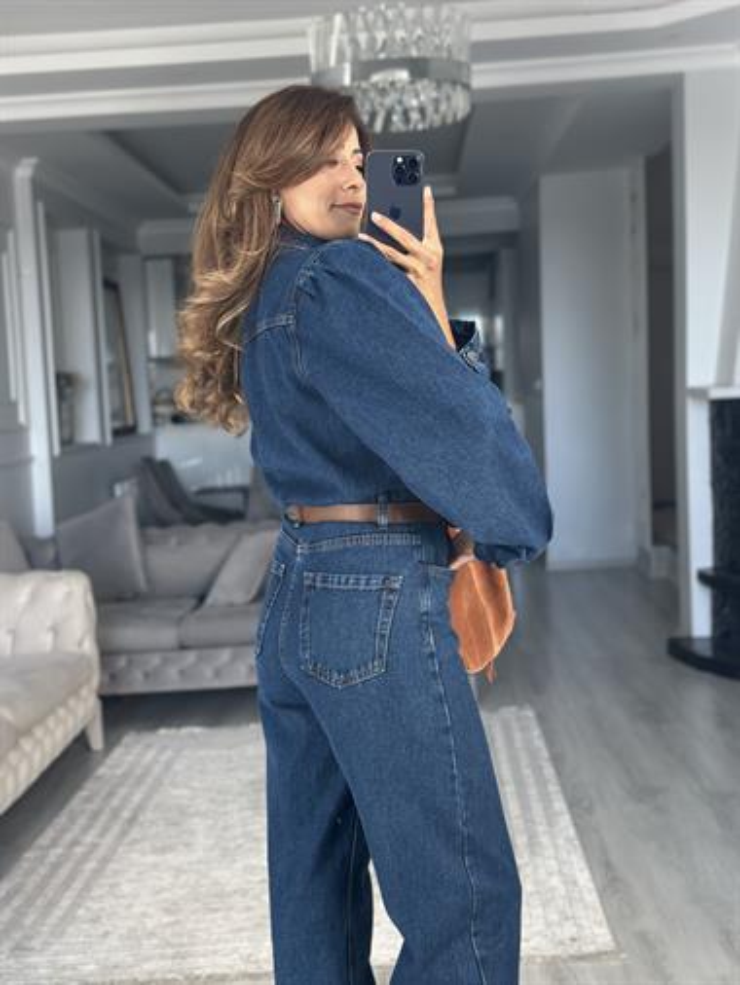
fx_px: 1367
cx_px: 370
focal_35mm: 48
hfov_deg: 30.3
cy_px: 492
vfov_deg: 39.6
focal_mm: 6.86
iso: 125
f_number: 1.78
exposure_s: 1/172
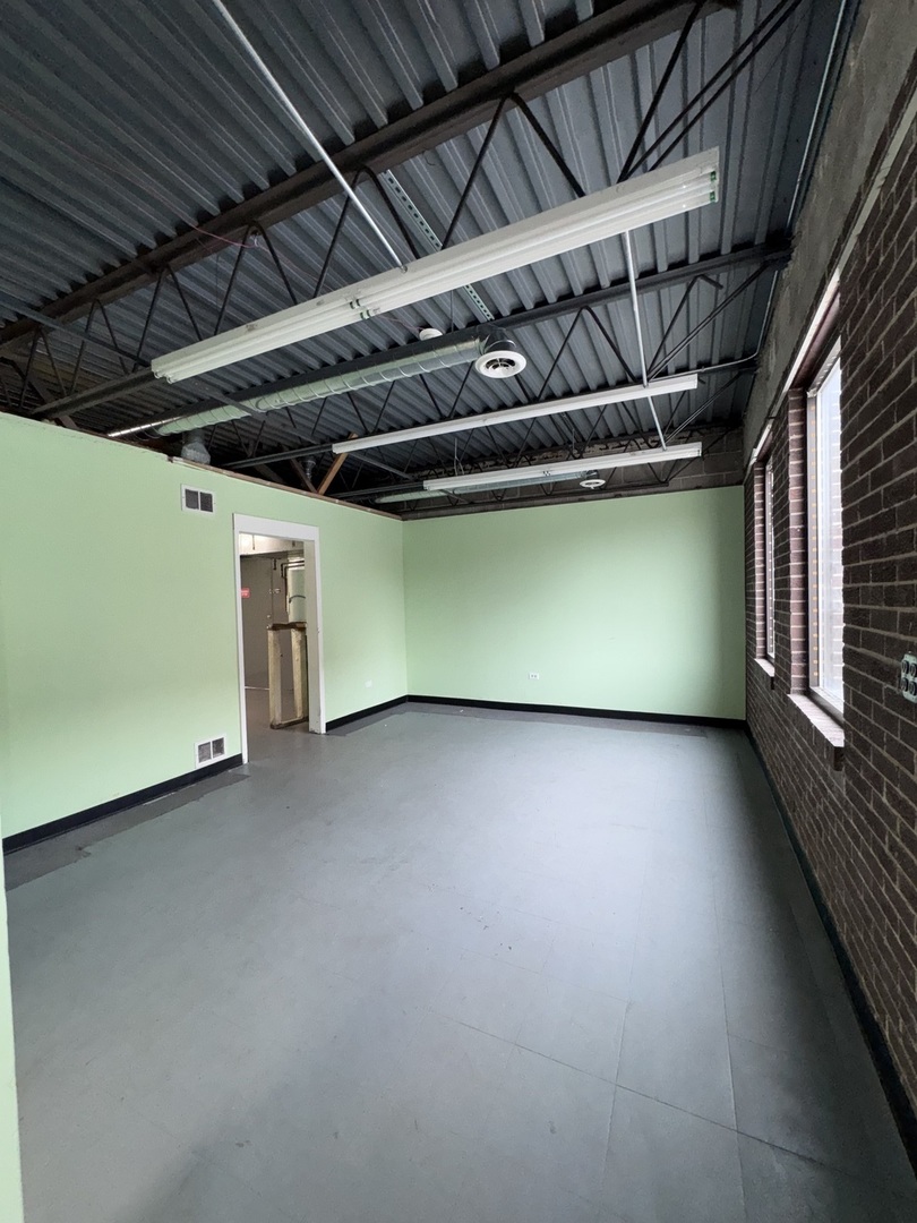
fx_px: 494
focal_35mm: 14
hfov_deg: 85.7
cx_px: 458
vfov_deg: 102.1
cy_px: 612
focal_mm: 2.22
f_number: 2.2
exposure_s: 1/60
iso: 160
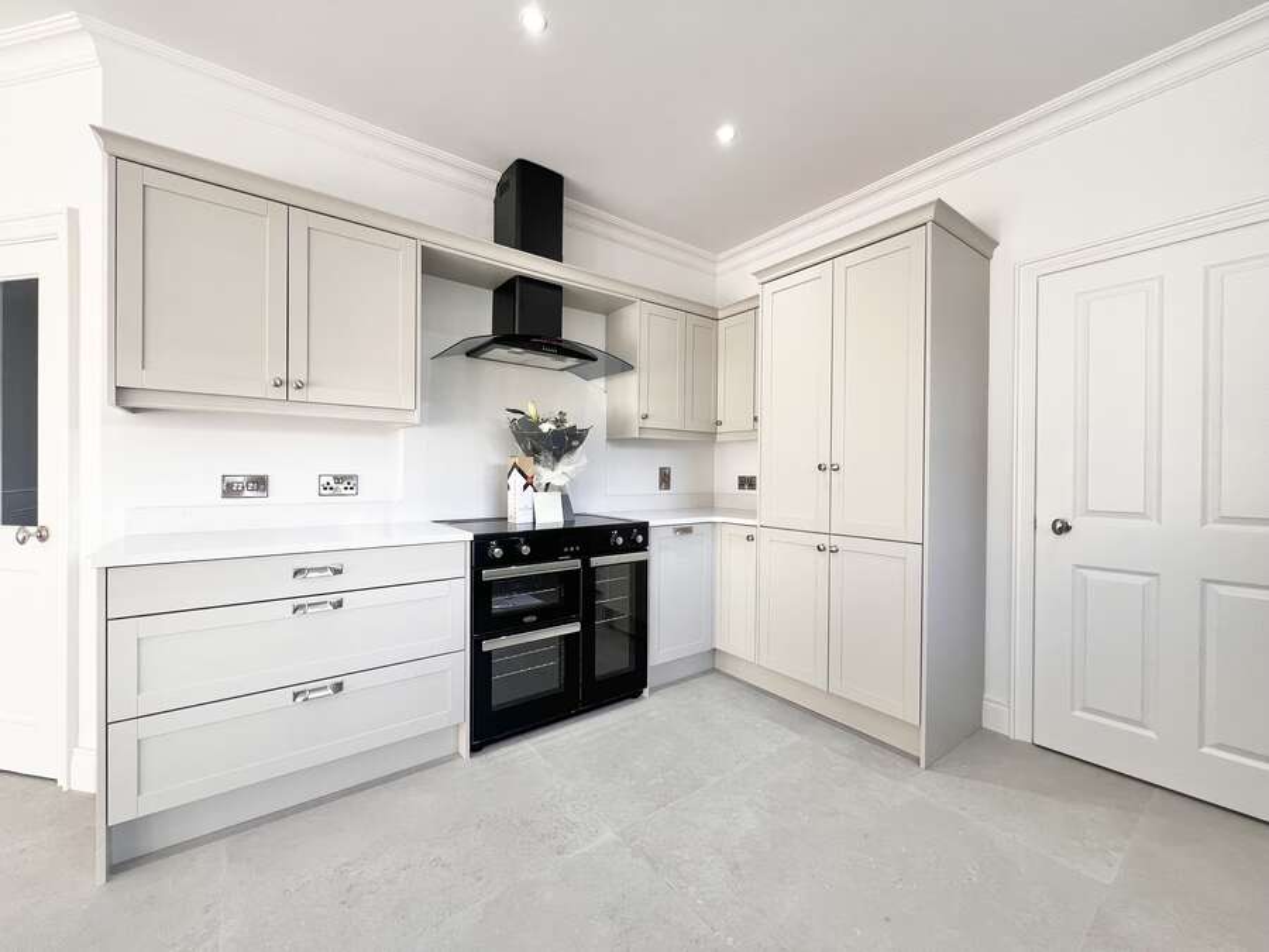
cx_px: 634
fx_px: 477
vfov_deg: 89.9
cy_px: 476
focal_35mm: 13
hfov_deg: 106.2
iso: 50
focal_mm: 1.57
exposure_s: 1/99
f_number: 1.8
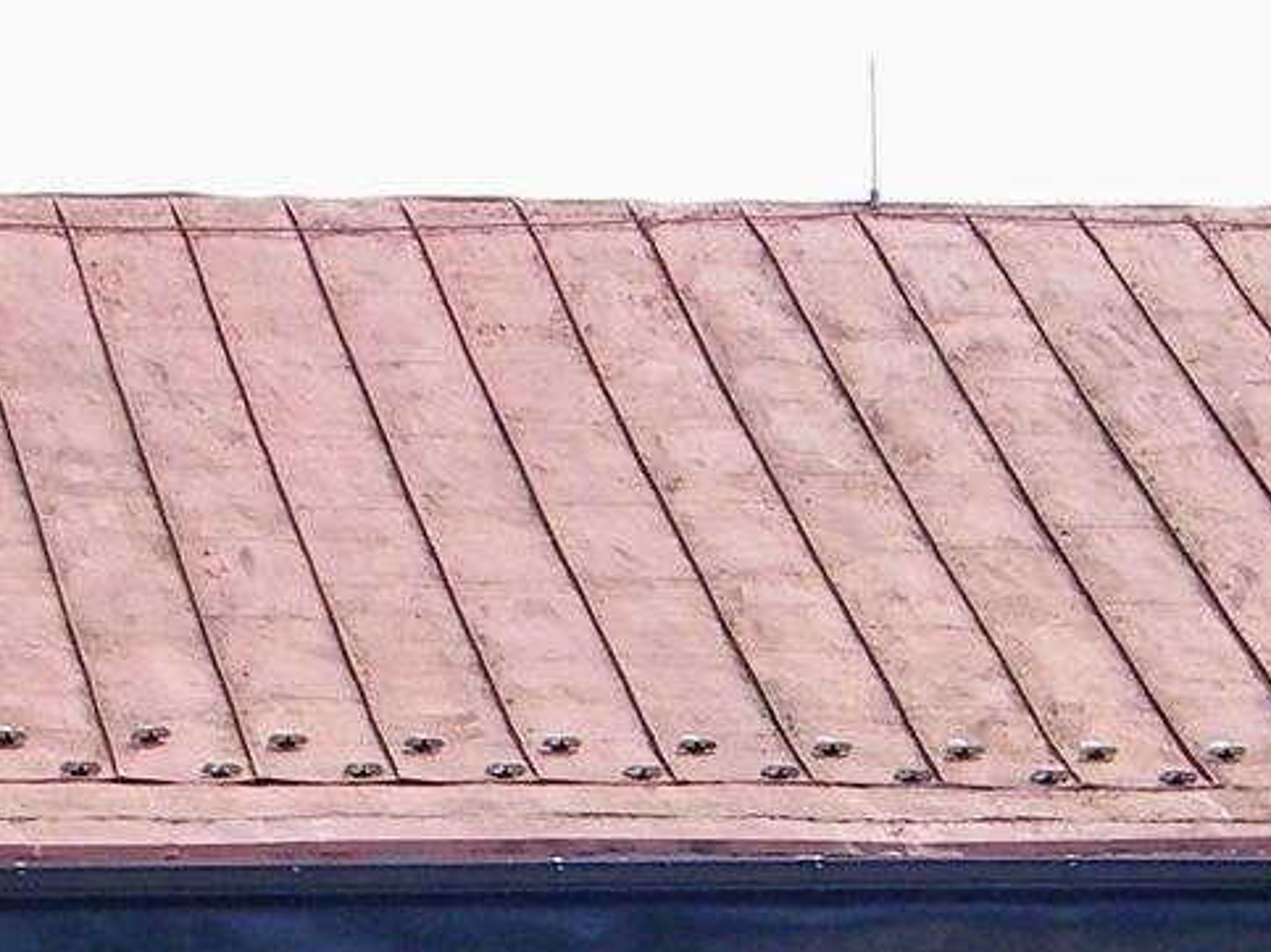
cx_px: 758
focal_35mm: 178
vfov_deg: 8.1
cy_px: 1523
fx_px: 6534
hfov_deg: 11.1
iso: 80
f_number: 7.6
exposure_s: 1/125
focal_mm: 7.5
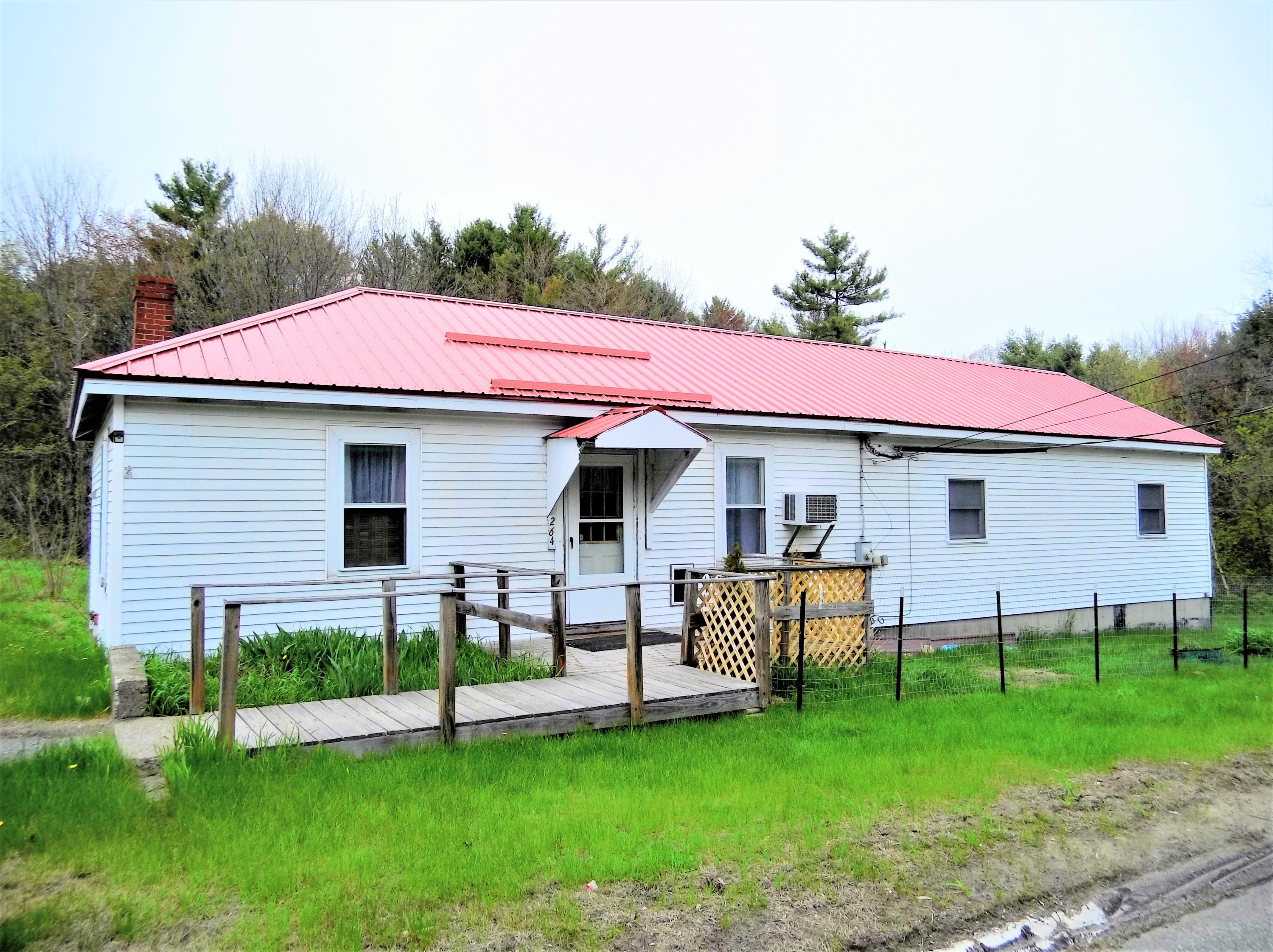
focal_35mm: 25
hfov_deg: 69.4
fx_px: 918
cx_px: 636
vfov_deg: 54.8
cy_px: 476
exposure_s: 1/1250
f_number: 3.5
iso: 100
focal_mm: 4.5
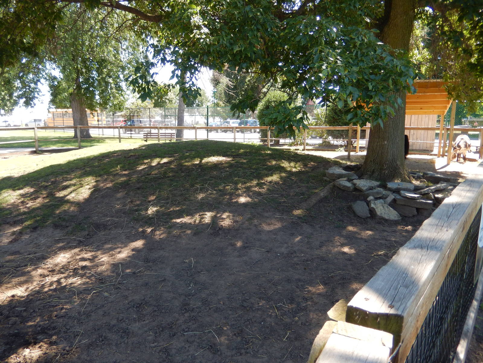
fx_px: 349
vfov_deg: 54.9
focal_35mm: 25
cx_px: 242
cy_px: 182
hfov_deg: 69.4
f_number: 3.4
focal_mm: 4.5
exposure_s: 1/160
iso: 125
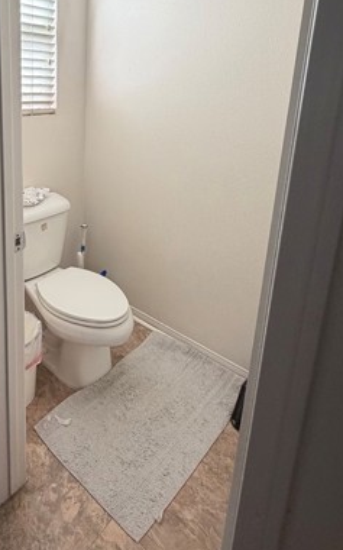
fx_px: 374
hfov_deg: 47.7
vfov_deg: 69.6
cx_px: 94
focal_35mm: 25
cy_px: 165
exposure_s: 1/120
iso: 160
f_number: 2.2
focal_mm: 2.22
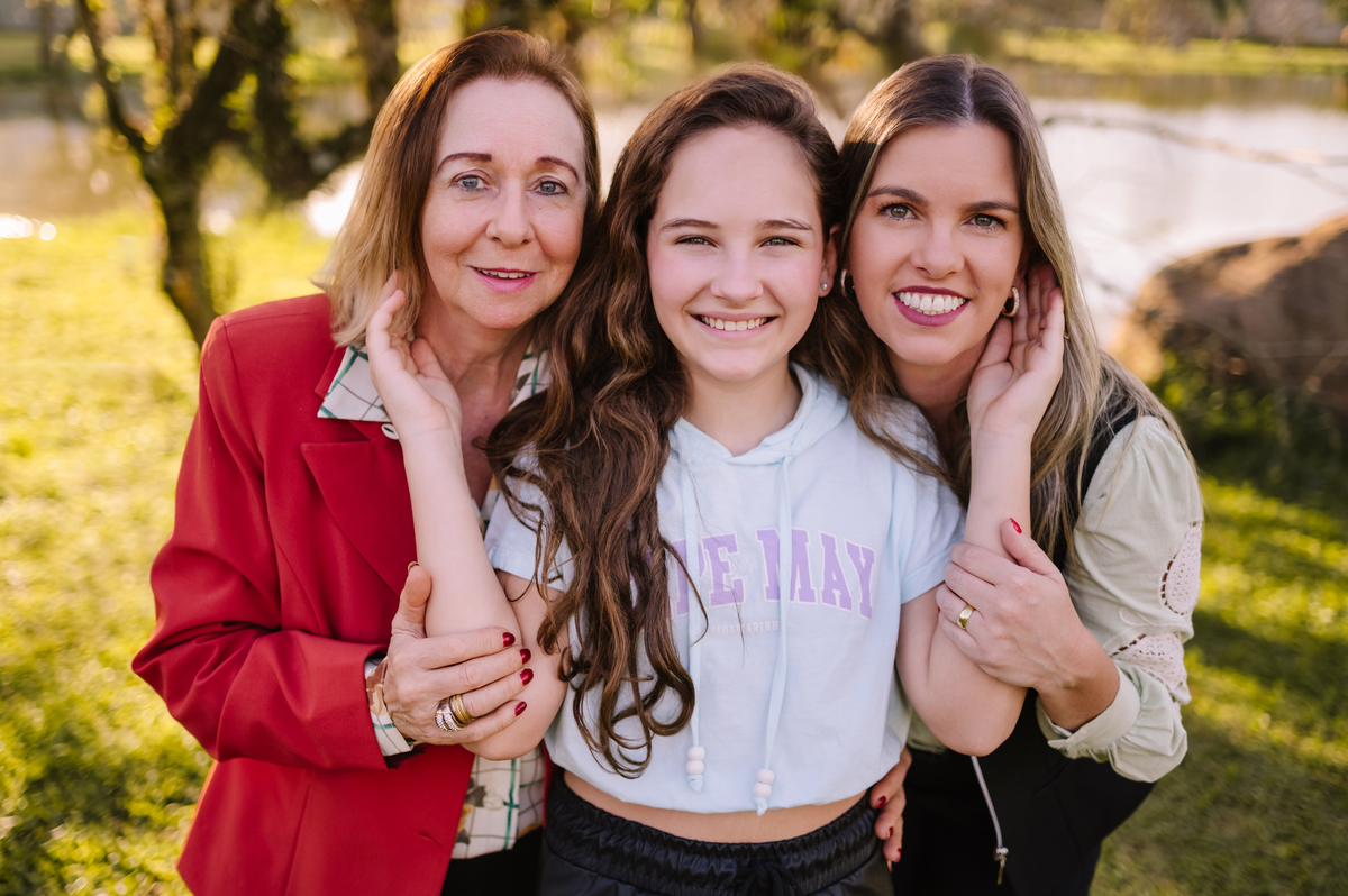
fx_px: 1309
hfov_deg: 54.5
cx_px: 674
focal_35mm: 35
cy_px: 448
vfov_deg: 37.8
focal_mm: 35
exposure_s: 1/1600
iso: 400
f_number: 2
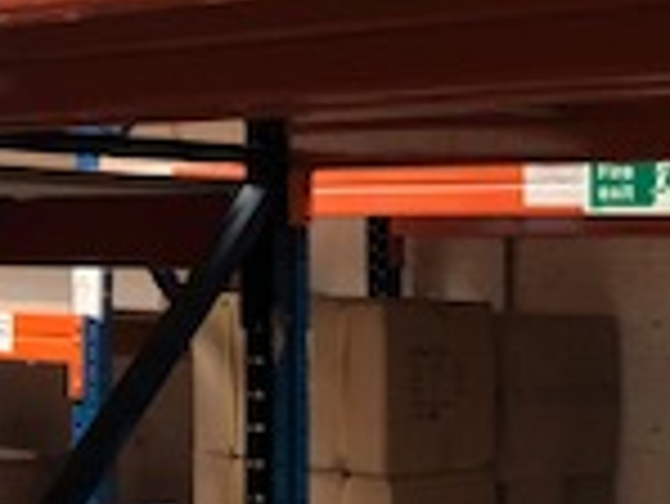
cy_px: 99
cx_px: -477
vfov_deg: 12.3
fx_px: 2324
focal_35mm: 120
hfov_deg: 14.7
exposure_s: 1/15
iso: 50
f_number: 1.8
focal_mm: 3.99
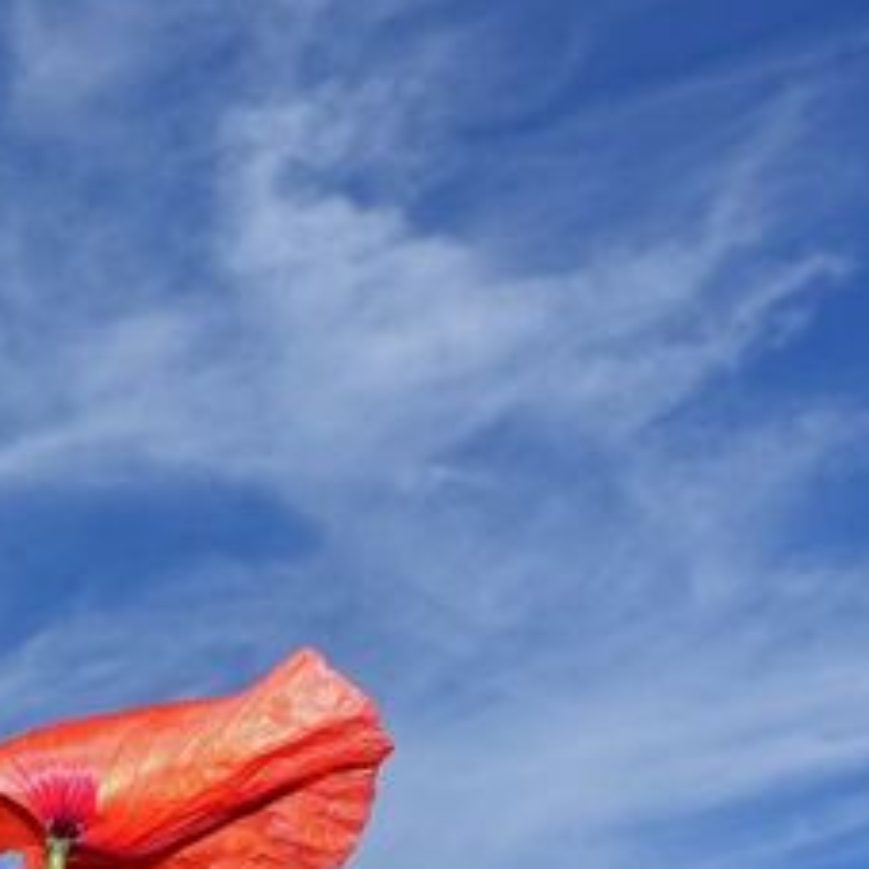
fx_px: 2301
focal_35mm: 81
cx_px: -88
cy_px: 1049
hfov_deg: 20.4
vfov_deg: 20.0
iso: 125
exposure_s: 1/800
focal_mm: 8.8
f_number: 6.3
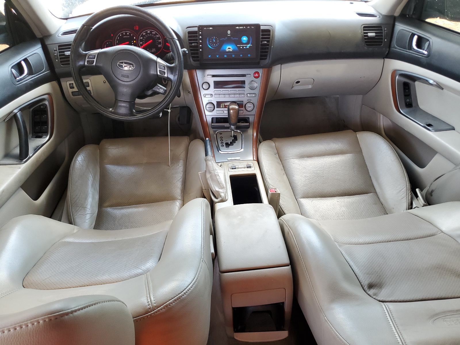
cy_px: 172
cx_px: 230
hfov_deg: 67.3
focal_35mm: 26
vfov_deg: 53.1
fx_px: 346
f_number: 1.5
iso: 70
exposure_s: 1/60.2
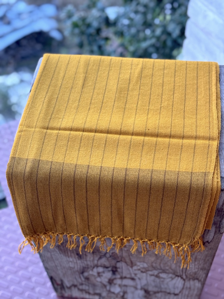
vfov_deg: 39.7
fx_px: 414
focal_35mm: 48
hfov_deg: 30.3
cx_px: 112
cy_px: 150
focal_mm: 6.76
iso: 64
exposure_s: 1/141
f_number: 1.78
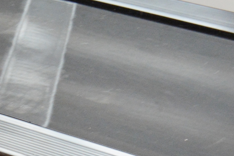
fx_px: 1027
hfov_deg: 12.8
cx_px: 2
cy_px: 140
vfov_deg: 8.7
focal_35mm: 158
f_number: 3.8
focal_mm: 24
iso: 1600
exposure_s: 1/60
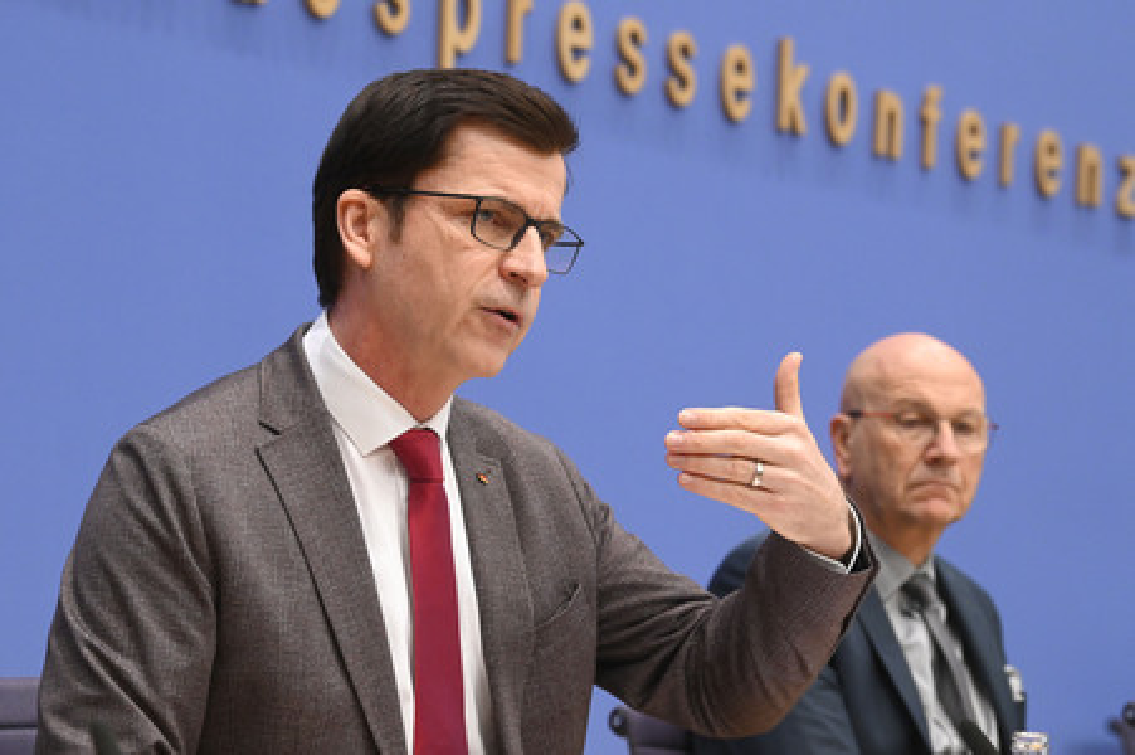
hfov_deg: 22.2
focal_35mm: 92
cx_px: 568
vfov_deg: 14.8
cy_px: 378
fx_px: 2898
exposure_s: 1/400
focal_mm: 92
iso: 5000
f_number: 6.3
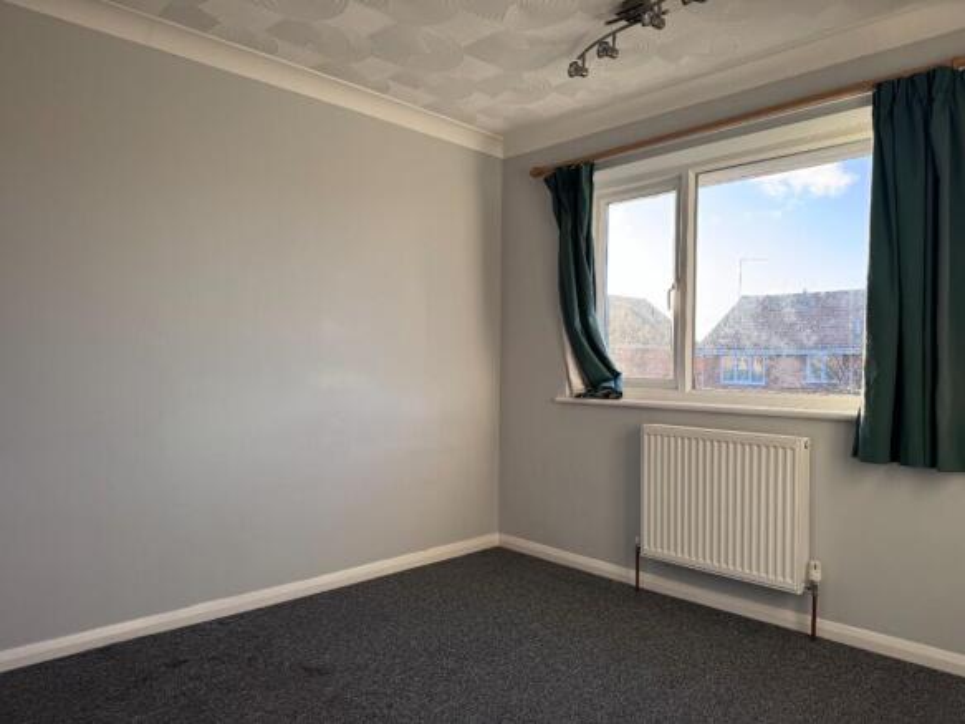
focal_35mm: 24
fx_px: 669
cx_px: 482
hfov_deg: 71.6
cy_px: 362
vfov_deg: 56.8
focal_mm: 6.76
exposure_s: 1/196
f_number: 1.78
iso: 64
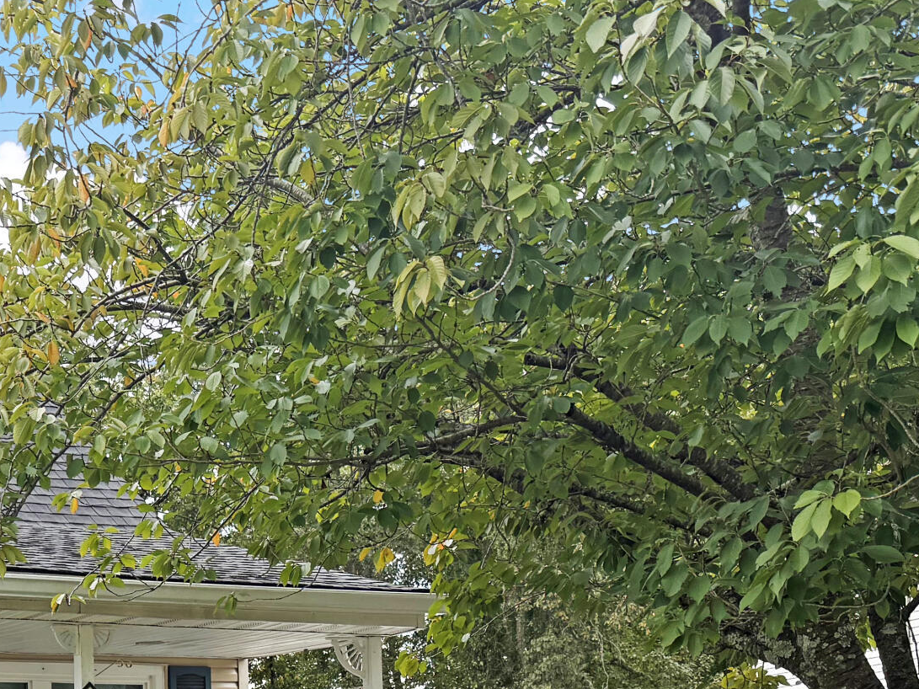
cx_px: -76
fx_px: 1752
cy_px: 811
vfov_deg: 20.9
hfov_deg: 27.1
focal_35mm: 66
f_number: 1.78
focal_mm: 6.76
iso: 100
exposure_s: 1/1314
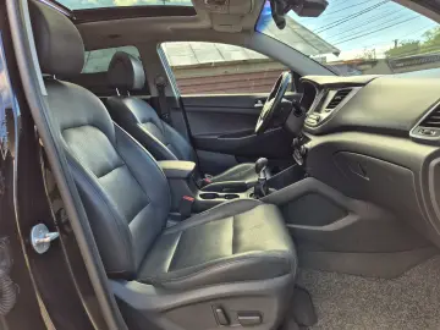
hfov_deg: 73.9
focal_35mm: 23
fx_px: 292
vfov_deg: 58.9
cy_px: 165
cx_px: 220
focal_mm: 5.4
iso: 32
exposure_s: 1/180
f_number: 1.8
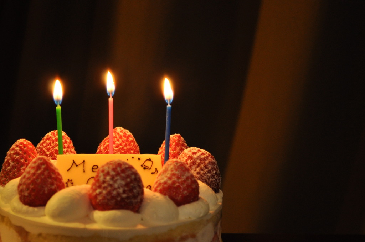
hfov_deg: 24.6
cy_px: 121
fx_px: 835
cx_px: 182
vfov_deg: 16.5
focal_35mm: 82
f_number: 5.6
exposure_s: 1/13
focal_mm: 55
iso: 800
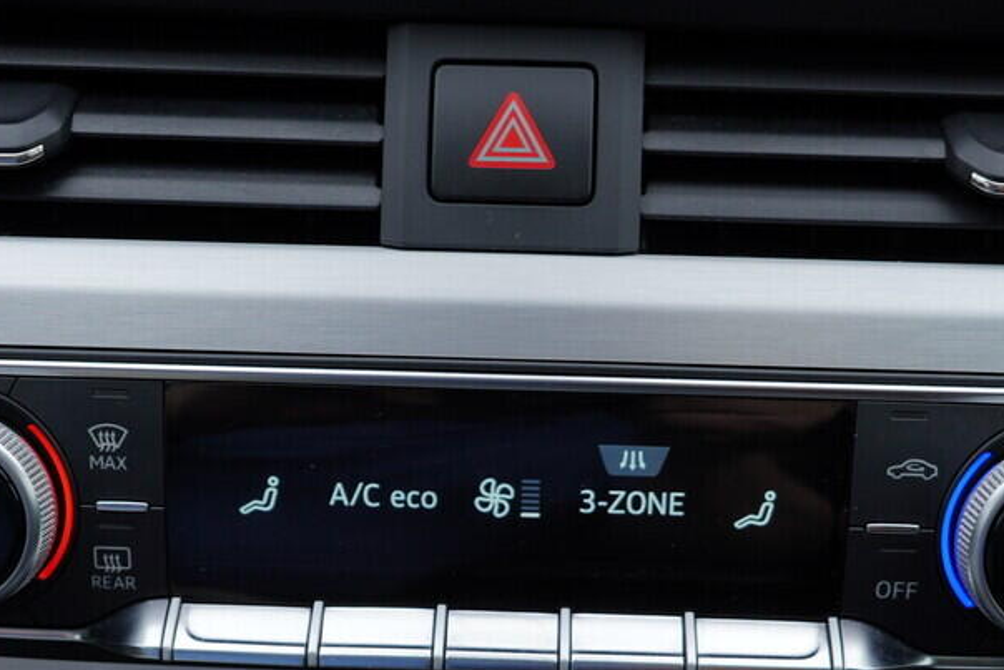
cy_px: 563
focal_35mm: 61
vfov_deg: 21.9
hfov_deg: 32.9
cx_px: 512
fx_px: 1702
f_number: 3.5
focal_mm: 24
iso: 125
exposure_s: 1/60
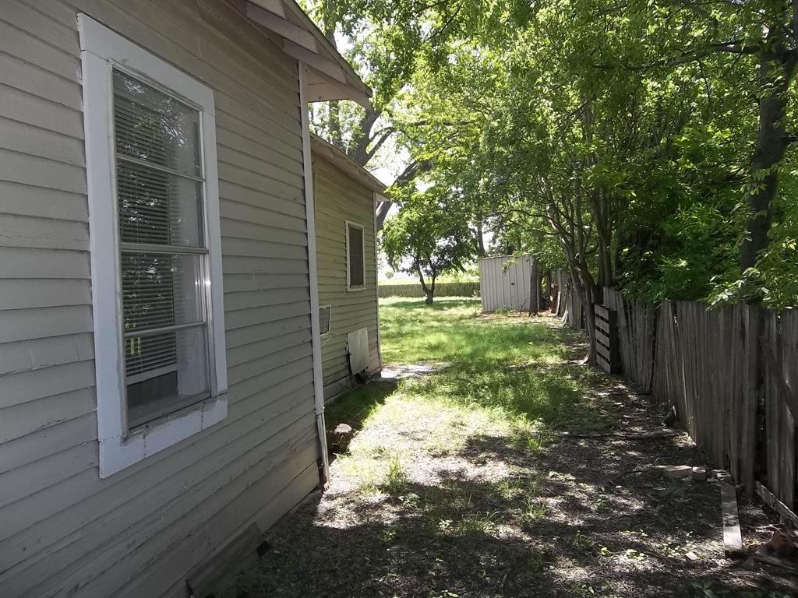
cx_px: 399
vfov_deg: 51.4
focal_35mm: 27
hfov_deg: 65.3
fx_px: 622
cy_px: 299
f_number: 3.5
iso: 80
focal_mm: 4.9
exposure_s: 1/160
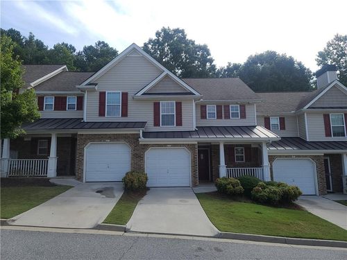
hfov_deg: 69.4
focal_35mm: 25
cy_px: 130
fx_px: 251
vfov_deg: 54.9
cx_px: 174
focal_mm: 7
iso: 16
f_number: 1.8
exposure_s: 1/726
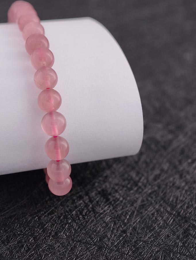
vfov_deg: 18.0
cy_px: 99
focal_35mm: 109
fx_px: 821
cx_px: 83
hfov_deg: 13.6
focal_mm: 22.48
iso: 125
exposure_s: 1/160
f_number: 2.67
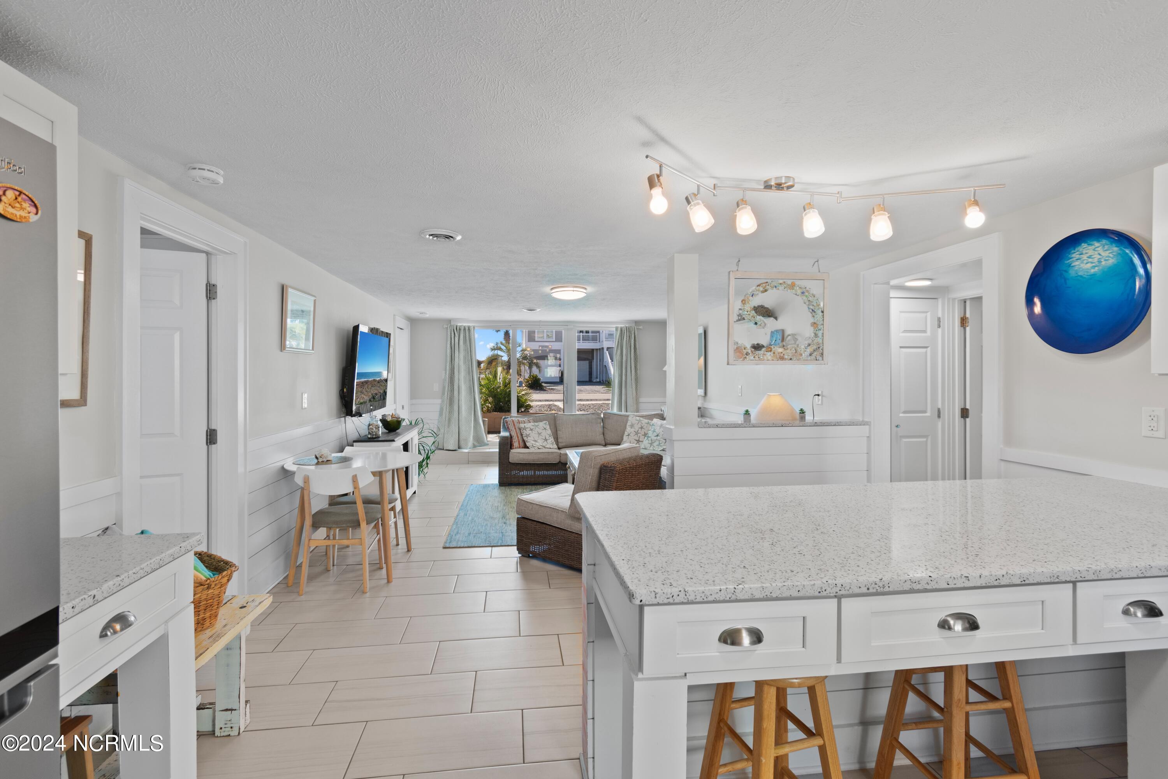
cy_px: 390
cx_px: 584
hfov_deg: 100.4
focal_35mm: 15
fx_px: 487
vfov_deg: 77.3
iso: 100
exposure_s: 1/10
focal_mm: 10
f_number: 4.5
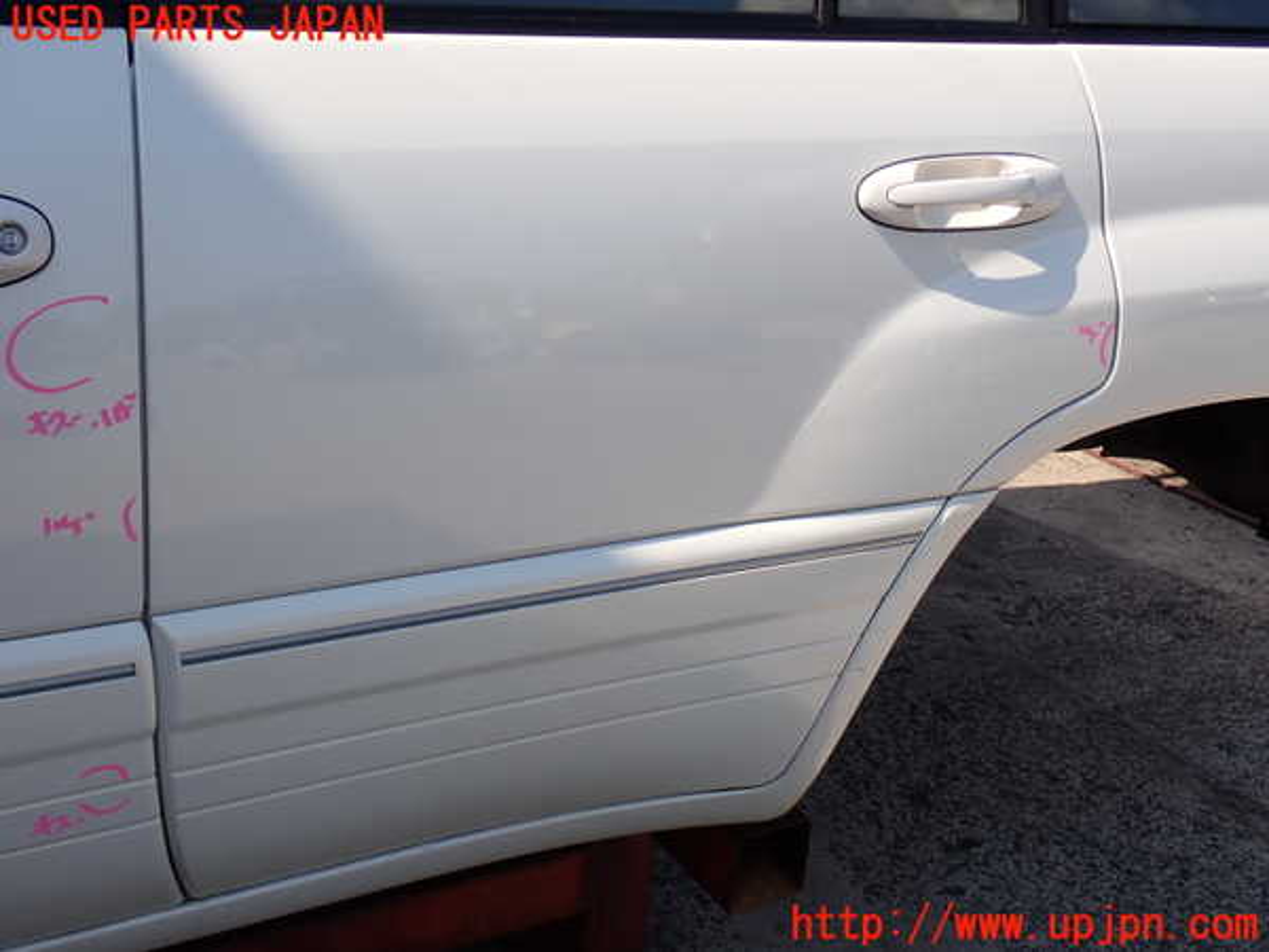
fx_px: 1503
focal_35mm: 41
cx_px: 634
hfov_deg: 45.8
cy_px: 476
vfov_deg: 35.1
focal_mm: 7.31
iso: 100
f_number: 4
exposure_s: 1/500
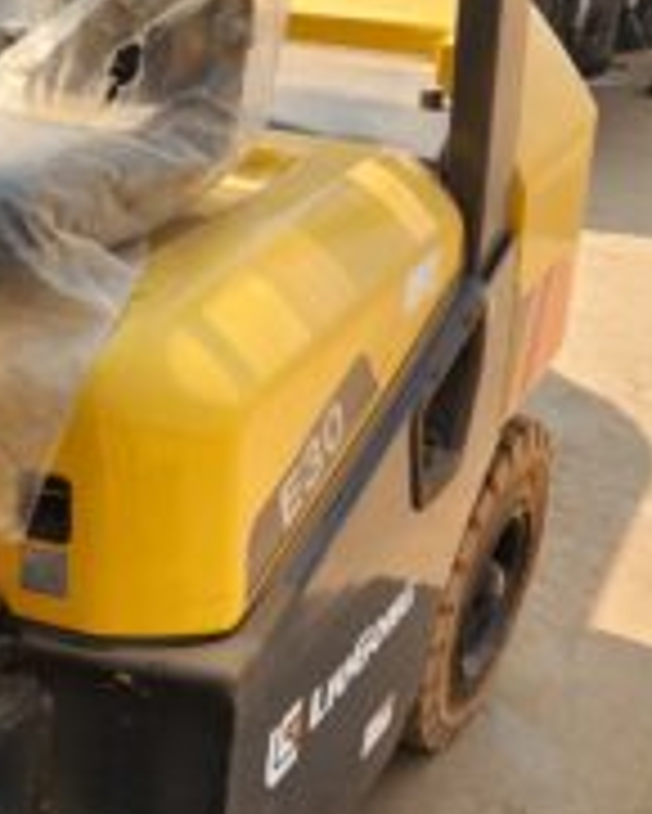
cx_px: 54
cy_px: 524
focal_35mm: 58
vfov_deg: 32.3
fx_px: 1398
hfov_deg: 25.4
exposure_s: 1/571
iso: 20
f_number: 1.8
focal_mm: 5.4
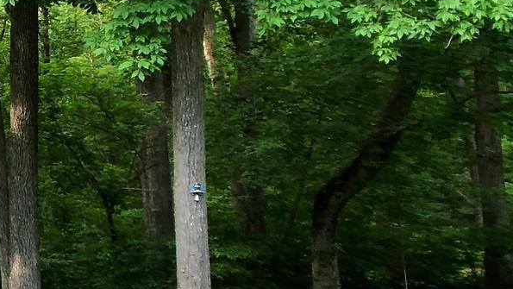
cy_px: 70
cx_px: -341
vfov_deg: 11.5
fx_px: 1429
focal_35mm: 105
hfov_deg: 17.4
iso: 25
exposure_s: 1/40
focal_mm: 3.99
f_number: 1.8
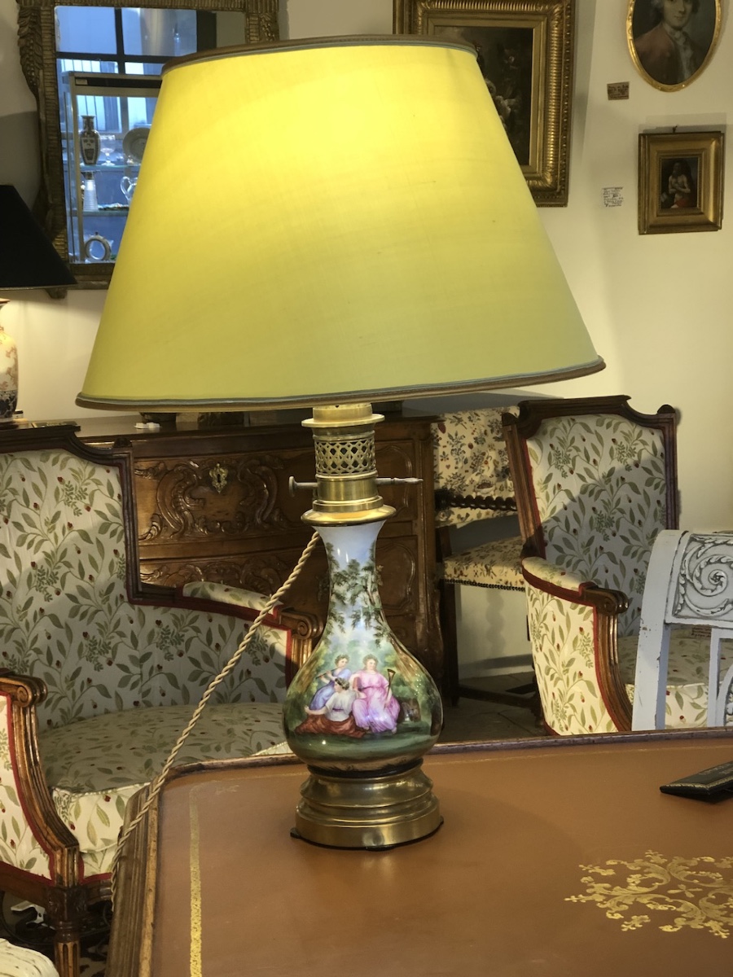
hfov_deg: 25.7
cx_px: 366
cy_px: 488
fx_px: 1609
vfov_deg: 33.8
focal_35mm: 57
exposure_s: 1/100
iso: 200
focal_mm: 6.6
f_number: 2.8
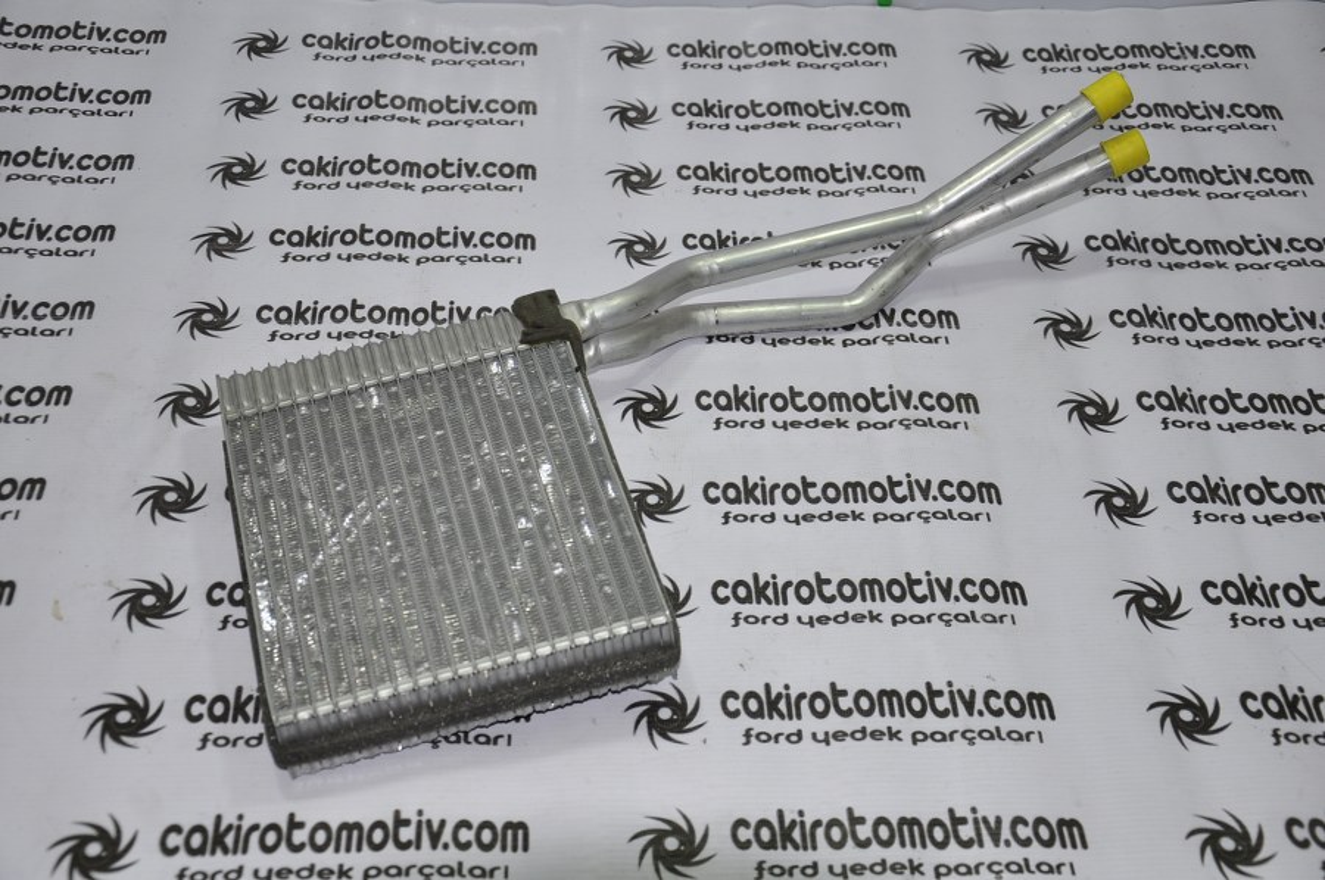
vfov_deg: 26.4
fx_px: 1875
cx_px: 662
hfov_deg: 38.9
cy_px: 440
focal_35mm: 51
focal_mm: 34
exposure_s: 1/100
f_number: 4.5
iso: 200
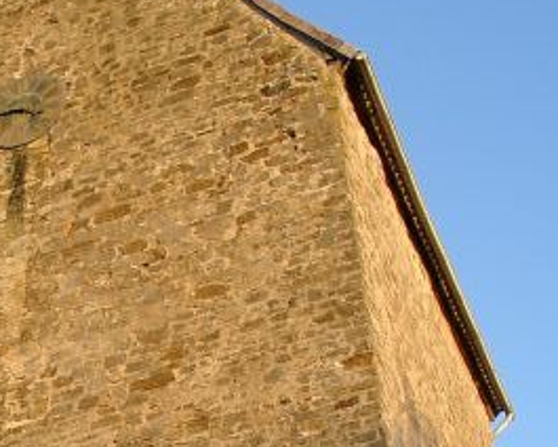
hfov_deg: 18.6
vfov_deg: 14.7
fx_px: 1651
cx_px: -17
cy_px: 582
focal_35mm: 100
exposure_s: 1/130
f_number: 4
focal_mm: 7.13
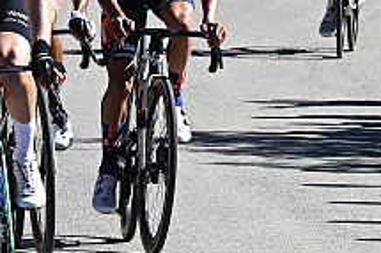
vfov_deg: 1.7
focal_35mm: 787
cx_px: 39
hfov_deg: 2.6
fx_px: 8322
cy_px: 18
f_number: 7.1
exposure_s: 1/1000
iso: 250
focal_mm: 110
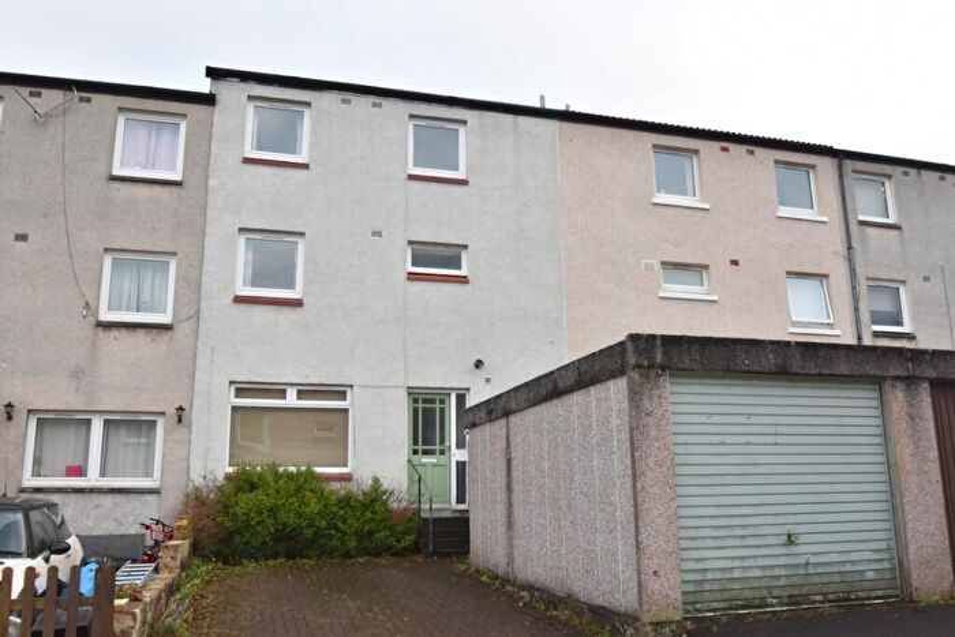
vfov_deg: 45.7
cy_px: 318
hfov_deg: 64.5
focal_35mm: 28
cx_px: 478
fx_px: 756
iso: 220
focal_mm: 19
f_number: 4.5
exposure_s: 1/60
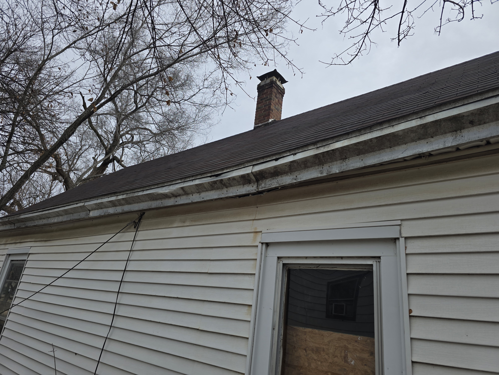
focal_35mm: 23
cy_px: 188
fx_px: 332
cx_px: 250
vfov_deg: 58.9
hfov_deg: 73.9
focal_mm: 6.3
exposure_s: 1/514
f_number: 1.7
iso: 12
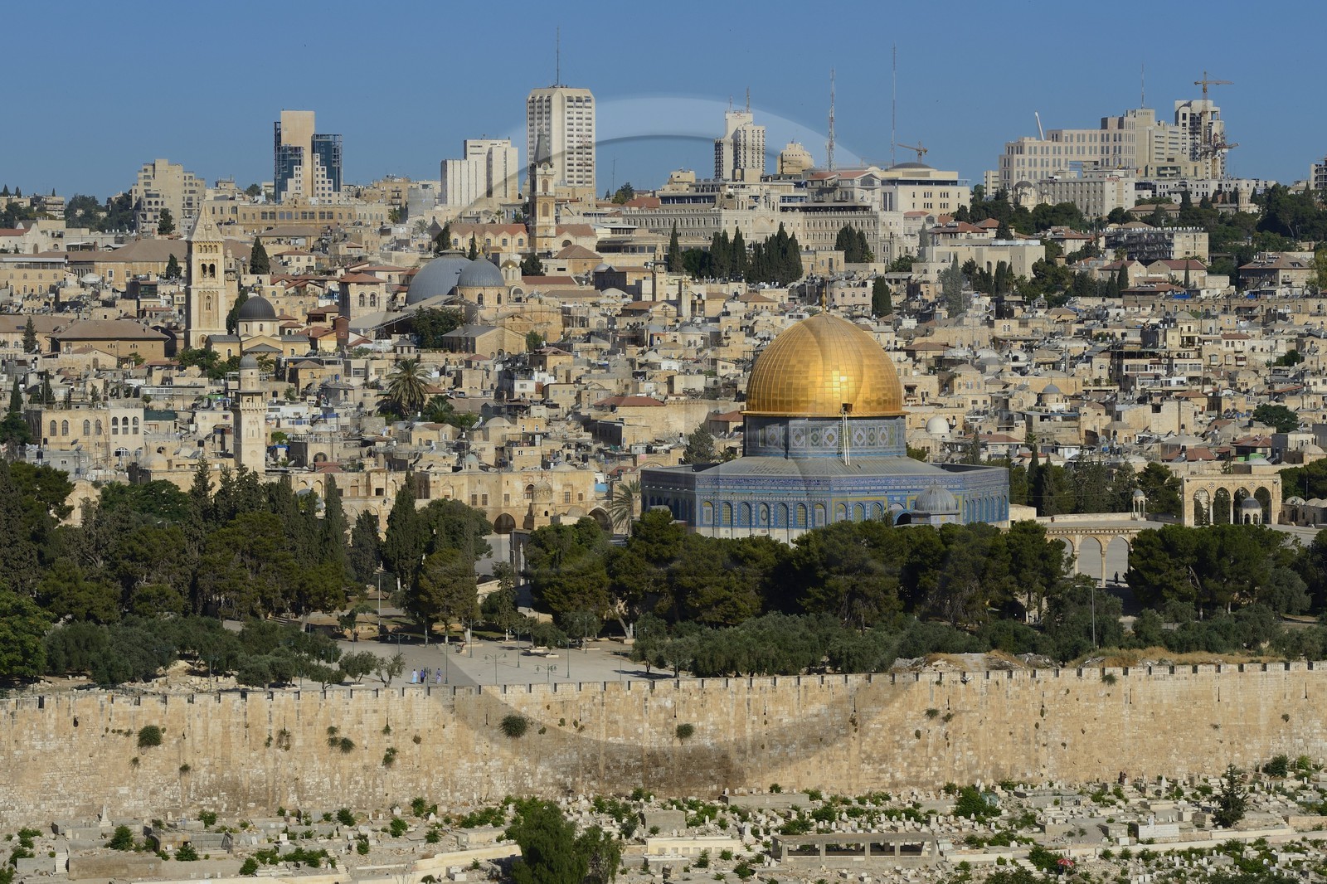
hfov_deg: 15.8
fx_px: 4791
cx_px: 664
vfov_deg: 10.5
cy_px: 442
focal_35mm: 130
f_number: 14
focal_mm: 130
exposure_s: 1/320
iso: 200
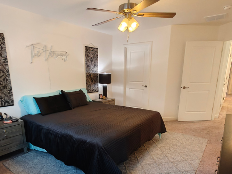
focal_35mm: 23
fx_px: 154
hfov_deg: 73.6
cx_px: 102
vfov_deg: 57.8
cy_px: 113
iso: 1600
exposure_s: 1/120
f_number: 2
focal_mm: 2.3
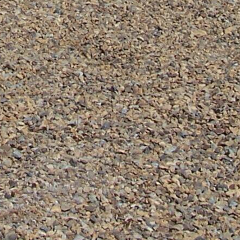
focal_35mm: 174
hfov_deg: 10.0
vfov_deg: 9.7
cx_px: 10
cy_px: -150
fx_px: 1365
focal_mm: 6.3
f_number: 5.6
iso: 80
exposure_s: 1/1000
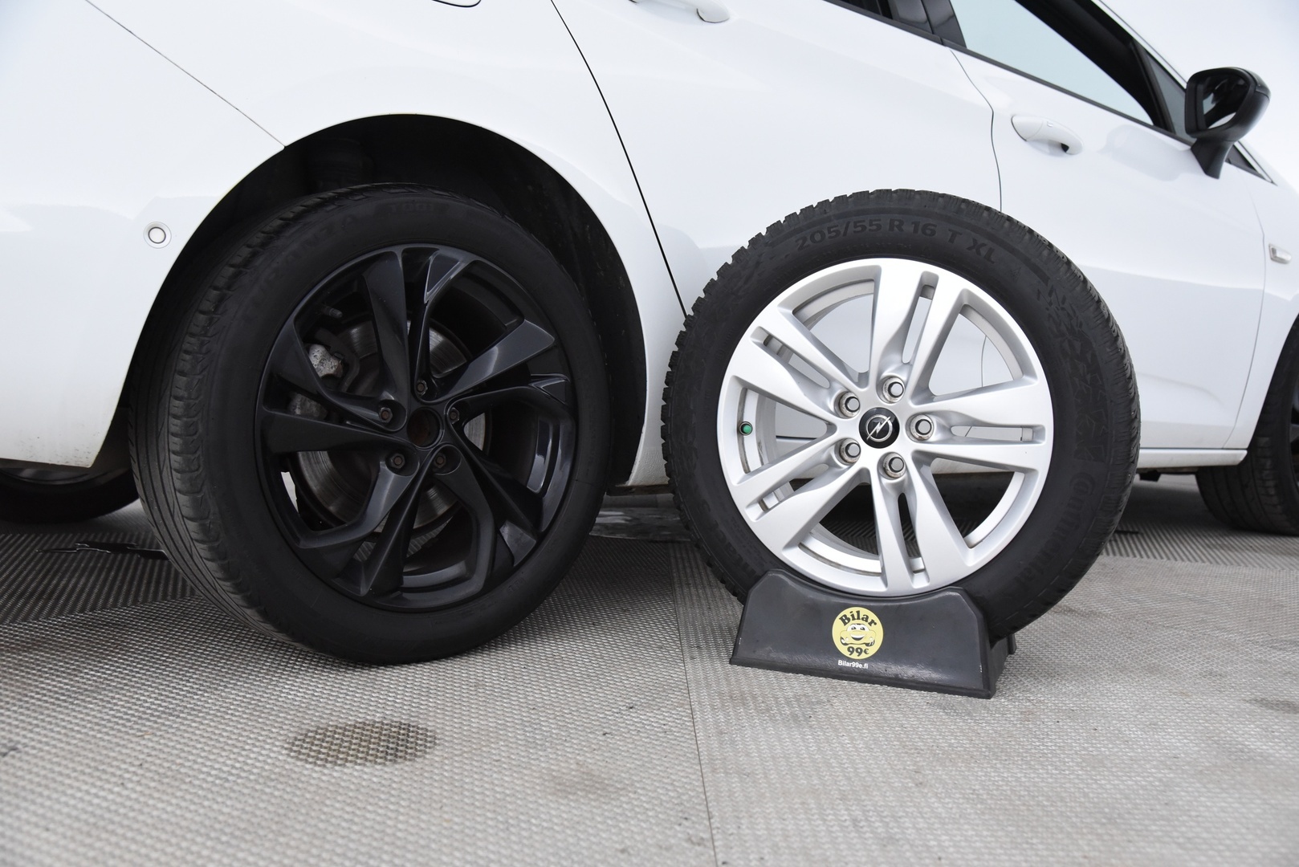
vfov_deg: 37.9
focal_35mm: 35
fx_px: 1263
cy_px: 434
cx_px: 650
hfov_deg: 54.4
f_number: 5
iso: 4000
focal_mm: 35
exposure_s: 1/80
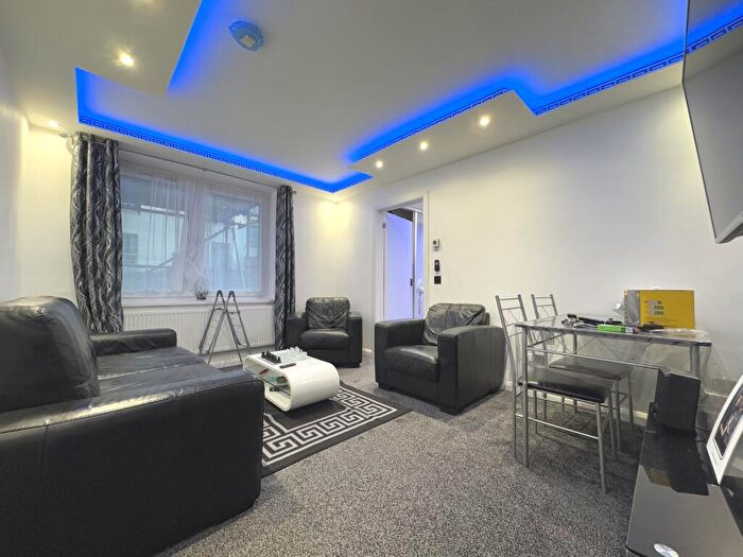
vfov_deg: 85.7
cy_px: 278
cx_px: 372
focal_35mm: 14
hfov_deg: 102.1
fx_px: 300
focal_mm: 2.22
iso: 320
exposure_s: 1/98
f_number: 2.2
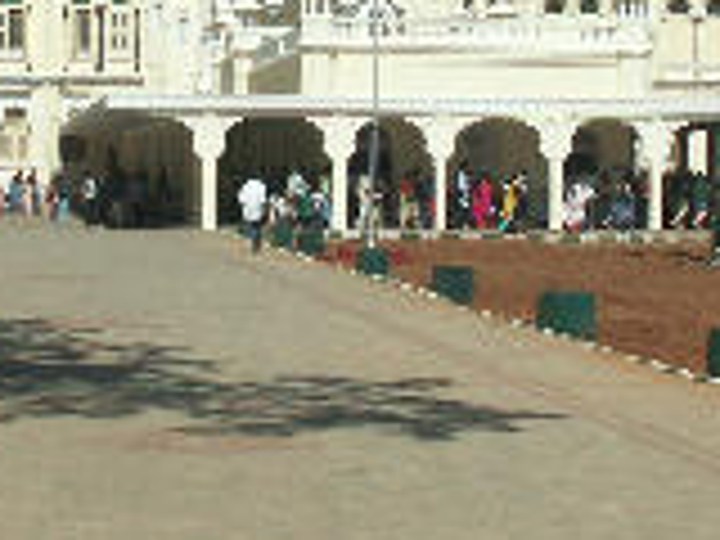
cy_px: -14
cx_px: 232
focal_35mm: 120
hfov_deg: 16.4
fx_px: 2496
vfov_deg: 12.2
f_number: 9
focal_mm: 9.47
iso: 100
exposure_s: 1/500
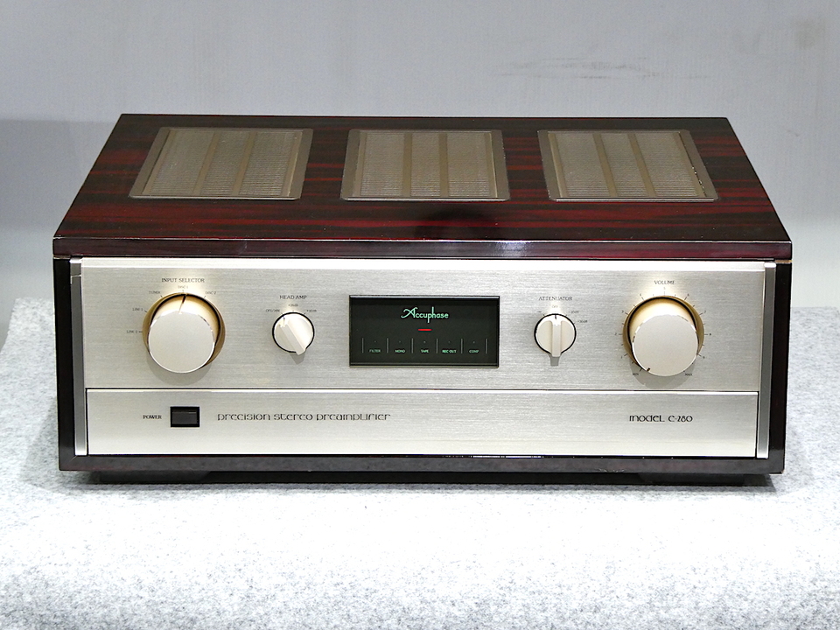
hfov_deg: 18.5
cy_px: 315
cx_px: 420
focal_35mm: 106
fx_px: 2572
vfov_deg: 14.0
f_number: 5.1
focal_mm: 19
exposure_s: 1/10
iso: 400
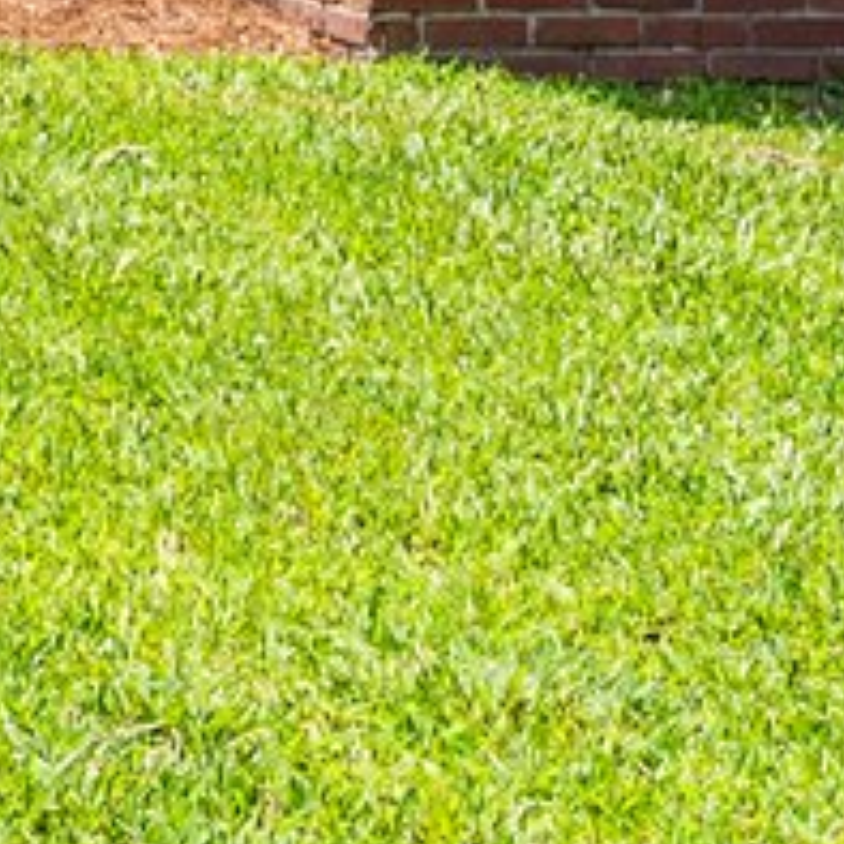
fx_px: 4386
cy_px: -1352
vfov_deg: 9.5
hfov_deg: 9.7
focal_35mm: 159
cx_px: -1212
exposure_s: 1/160
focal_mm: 18
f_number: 9
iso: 160
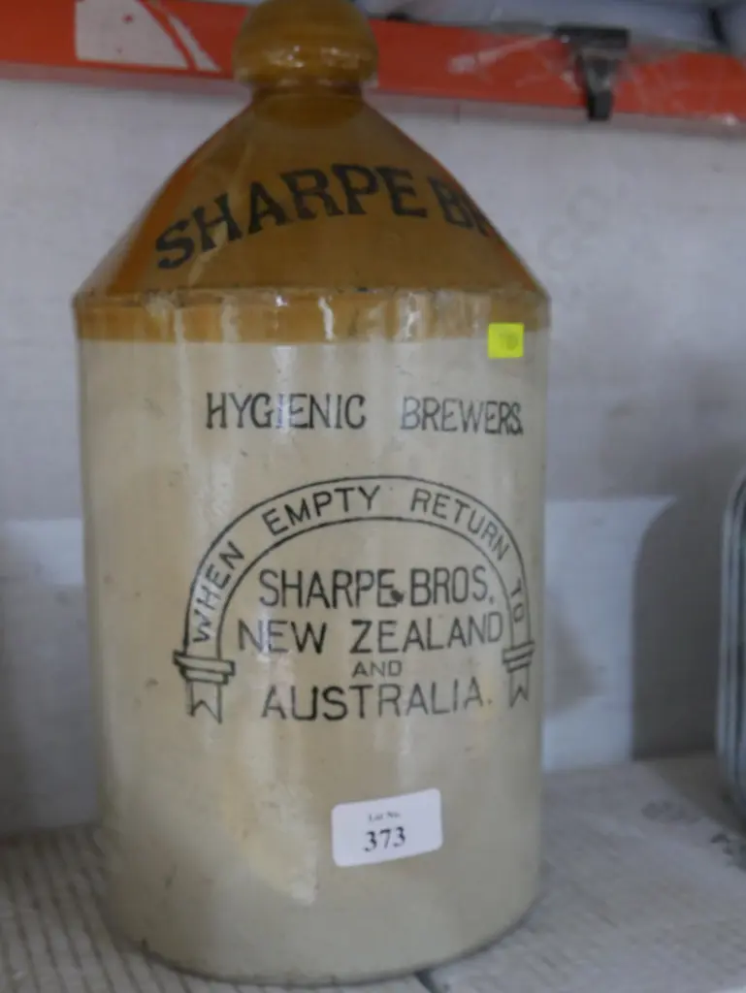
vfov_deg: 44.8
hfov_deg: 34.4
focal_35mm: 42
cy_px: 496
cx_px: 373
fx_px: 1206
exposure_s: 1/40
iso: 3200
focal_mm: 21
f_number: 4.6
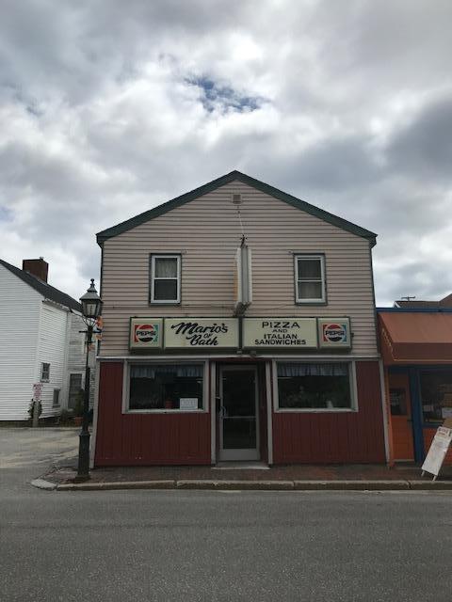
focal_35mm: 28
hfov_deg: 49.7
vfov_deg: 63.4
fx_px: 487
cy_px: 301
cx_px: 226
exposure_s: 1/5988
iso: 20
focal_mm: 3.99
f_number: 1.8
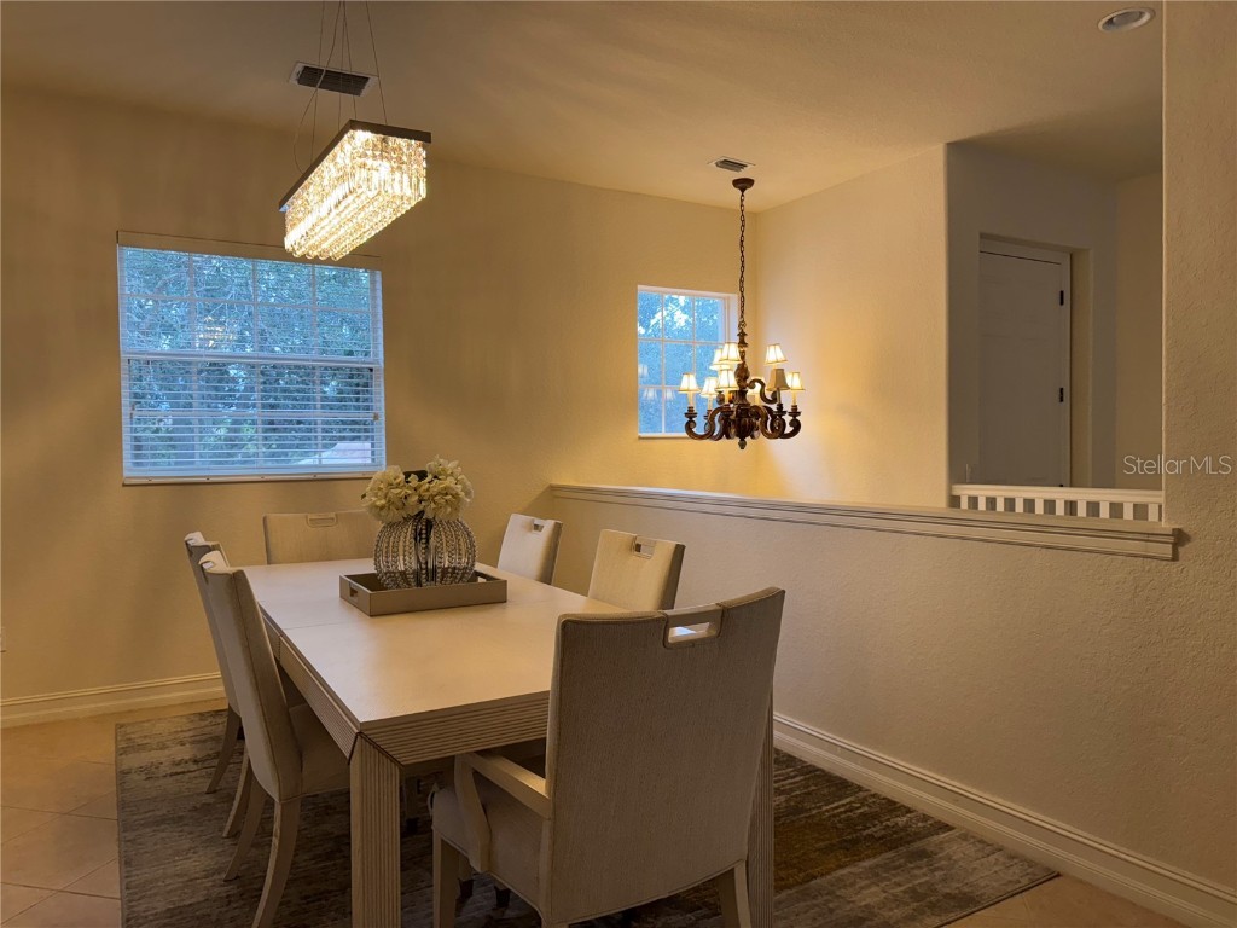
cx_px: 618
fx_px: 858
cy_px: 464
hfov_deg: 71.6
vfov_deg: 56.8
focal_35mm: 24
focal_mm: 6.76
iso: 125
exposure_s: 1/120
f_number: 1.78
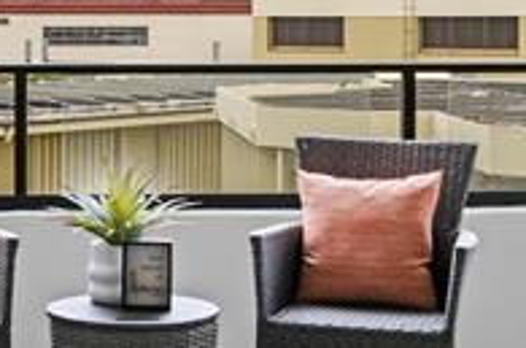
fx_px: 1487
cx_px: 159
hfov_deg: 20.0
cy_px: 73
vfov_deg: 13.3
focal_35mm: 102
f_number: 8
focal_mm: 31
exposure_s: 1/400
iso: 500
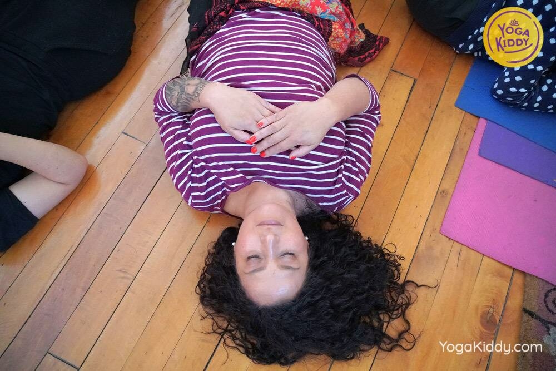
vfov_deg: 53.1
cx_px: 278
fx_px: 371
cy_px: 186
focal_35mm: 24
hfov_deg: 73.7
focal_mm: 16
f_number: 4
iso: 6400
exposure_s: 1/100
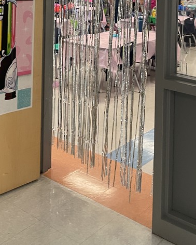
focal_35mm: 55
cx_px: 70
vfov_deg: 31.3
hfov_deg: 27.5
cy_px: -7
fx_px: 399
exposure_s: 1/60
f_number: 1.6
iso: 200
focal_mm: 4.2
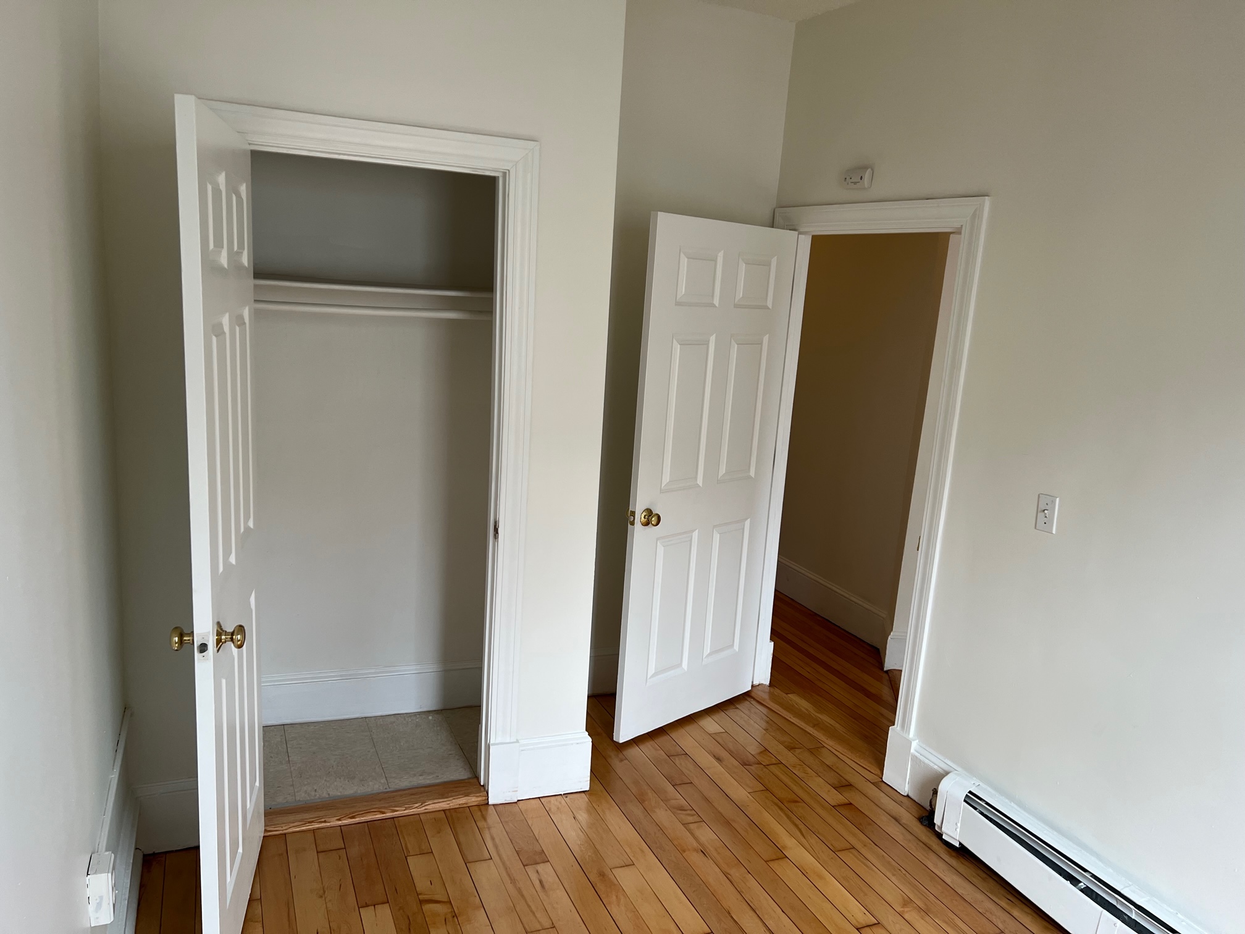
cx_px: 622
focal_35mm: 26
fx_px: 935
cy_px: 467
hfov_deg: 67.3
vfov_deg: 53.1
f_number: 1.5
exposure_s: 1/121
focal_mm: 5.7
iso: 100
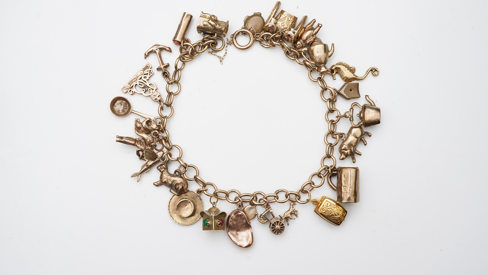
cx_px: 240
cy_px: 127
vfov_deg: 24.9
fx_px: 621
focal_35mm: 48
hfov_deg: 42.9
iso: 640
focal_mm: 30
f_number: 20
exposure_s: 1/125
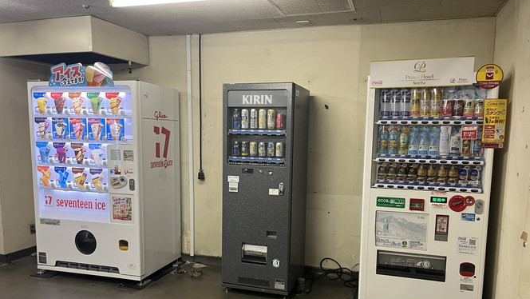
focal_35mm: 29
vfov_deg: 39.9
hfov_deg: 66.0
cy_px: 191
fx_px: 408
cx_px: 271
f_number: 1.6
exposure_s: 1/50
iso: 125
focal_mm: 5.1
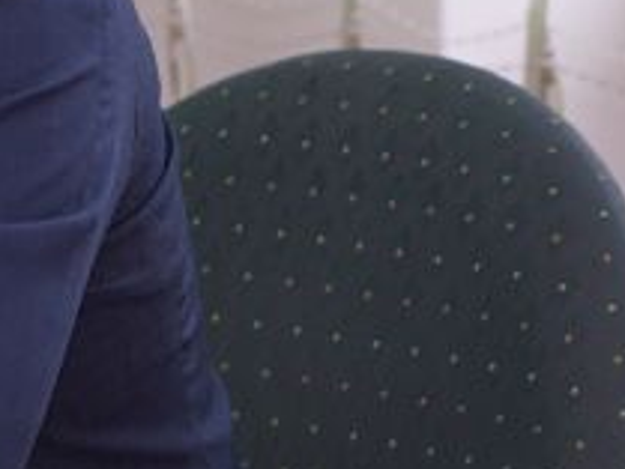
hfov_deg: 3.1
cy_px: 61
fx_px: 11345
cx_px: -649
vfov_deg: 2.4
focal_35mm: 628
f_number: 4
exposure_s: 1/100
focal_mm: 105
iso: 200
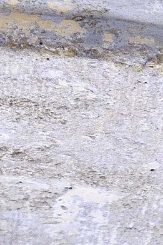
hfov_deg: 3.2
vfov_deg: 4.7
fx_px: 2916
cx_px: -234
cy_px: -245
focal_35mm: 429
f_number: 3.2
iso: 1600
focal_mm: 70
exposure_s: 1/20
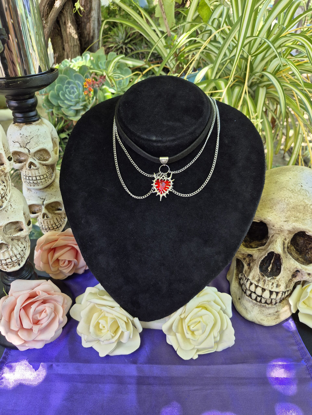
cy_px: 208
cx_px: 156
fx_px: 276
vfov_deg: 73.9
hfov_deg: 58.9
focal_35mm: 23
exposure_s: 1/180
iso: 64
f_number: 1.8
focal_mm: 5.4
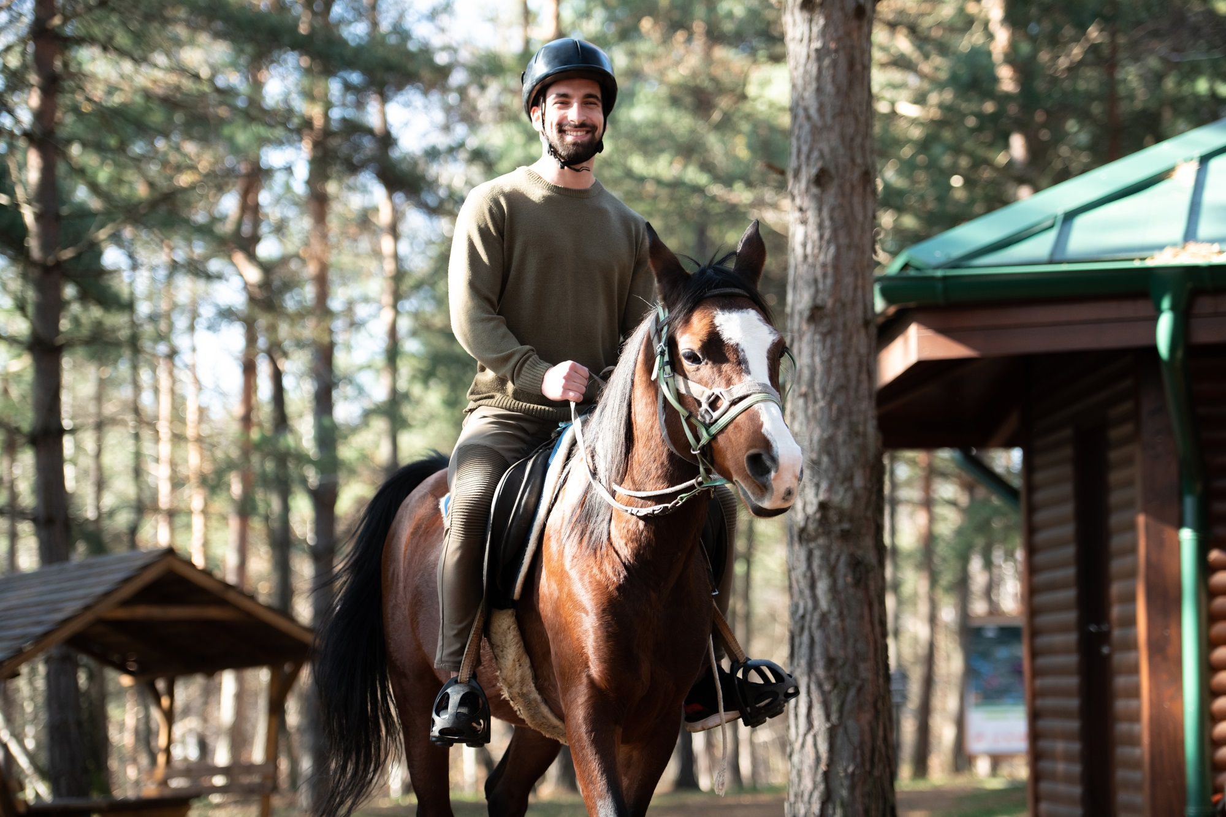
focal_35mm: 95
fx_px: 3235
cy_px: 408
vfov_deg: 14.4
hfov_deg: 21.5
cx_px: 613
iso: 640
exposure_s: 1/400
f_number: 2.8
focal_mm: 95
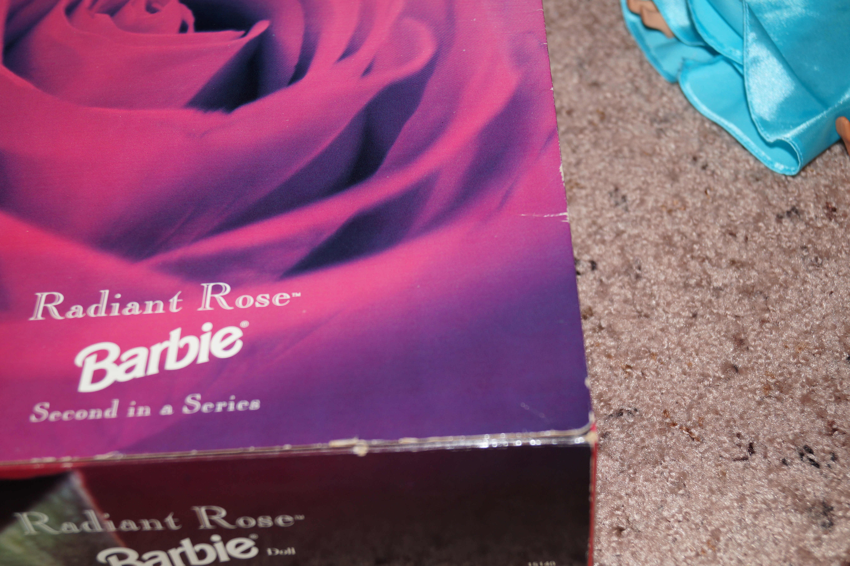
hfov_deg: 37.9
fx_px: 1239
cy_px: 283
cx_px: 425
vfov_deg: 25.7
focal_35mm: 52
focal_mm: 35
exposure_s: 1/80
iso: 160
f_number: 5
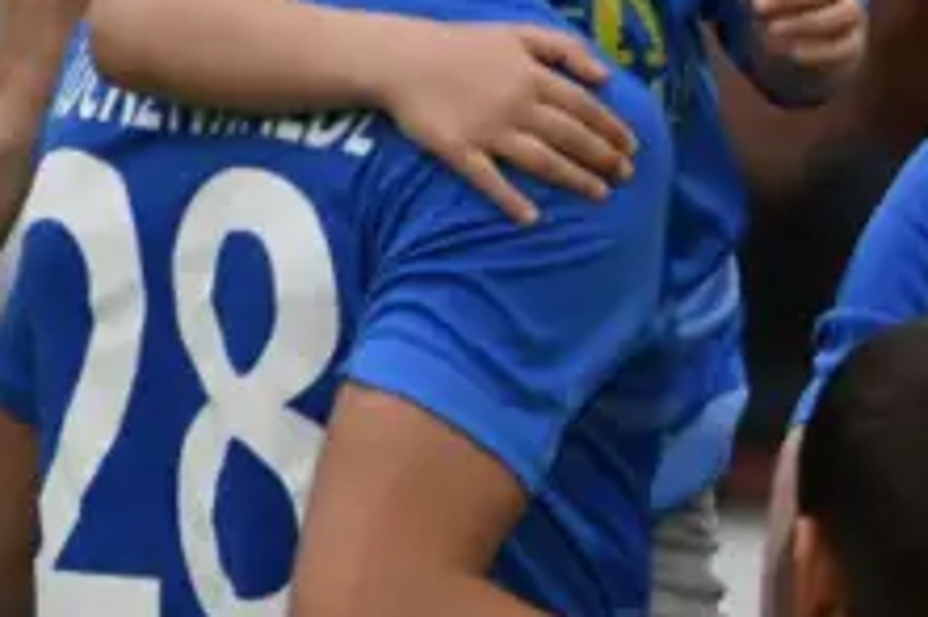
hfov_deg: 1.6
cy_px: 344
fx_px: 32249
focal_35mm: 1252
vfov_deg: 1.1
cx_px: 1306
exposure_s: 1/640
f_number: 5.6
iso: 250
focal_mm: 270
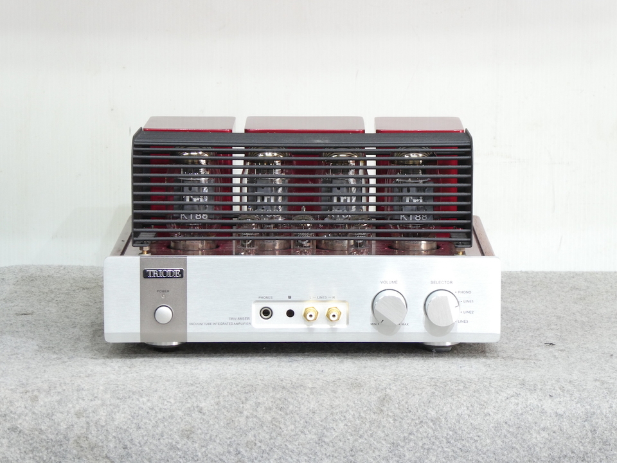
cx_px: 308
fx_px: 2406
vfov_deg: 11.0
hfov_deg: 14.6
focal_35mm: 135
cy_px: 232
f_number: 5.3
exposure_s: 1/6
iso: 200
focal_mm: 24.2
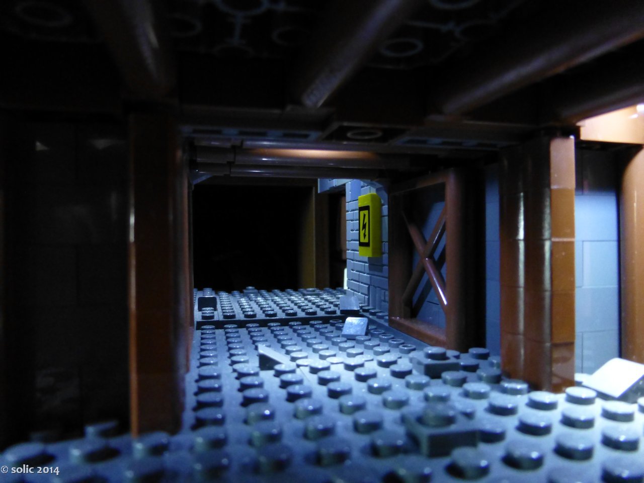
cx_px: 322
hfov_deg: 71.6
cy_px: 242
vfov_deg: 56.8
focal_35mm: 24
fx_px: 446
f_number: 3.3
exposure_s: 1/10
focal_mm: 4.3
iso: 800
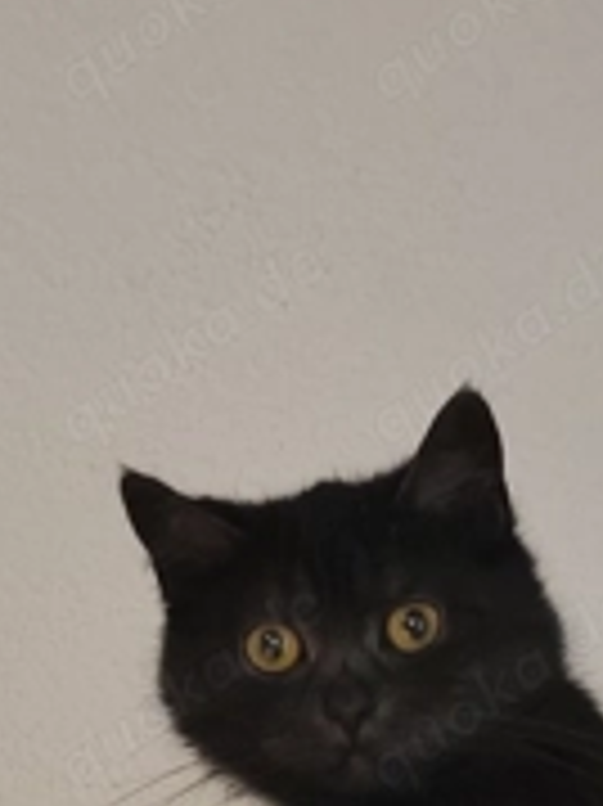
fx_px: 4418
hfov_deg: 7.8
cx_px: 666
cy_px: 756
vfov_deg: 10.4
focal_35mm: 190
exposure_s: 1/68.1
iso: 3200
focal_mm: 6.19
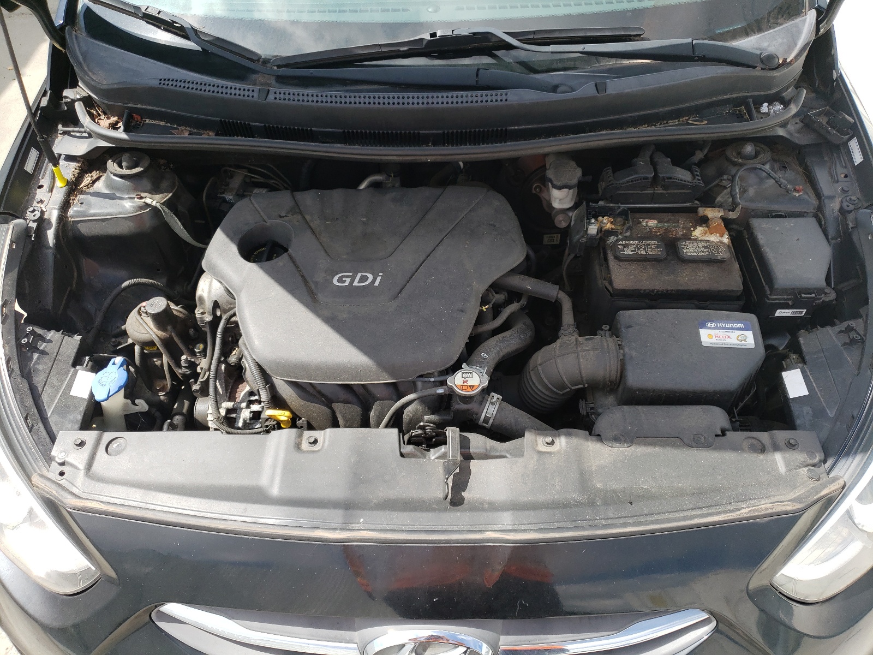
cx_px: 436
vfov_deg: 53.1
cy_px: 328
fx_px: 656
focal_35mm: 26
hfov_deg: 67.3
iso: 50
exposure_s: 1/1250
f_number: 1.5
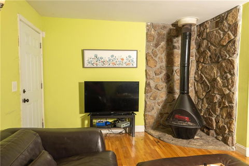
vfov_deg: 51.7
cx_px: 124
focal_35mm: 25
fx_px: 171
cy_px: 83
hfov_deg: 72.1
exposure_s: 1/60
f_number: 4
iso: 100
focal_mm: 16.5
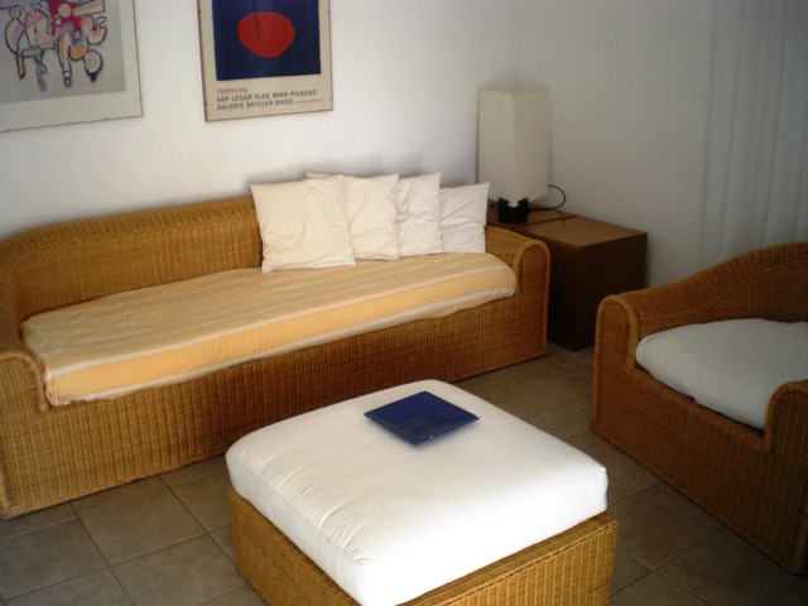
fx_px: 840
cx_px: 404
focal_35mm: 36
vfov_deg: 39.7
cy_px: 303
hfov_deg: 51.4
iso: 200
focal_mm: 6.3
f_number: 3.1
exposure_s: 1/50
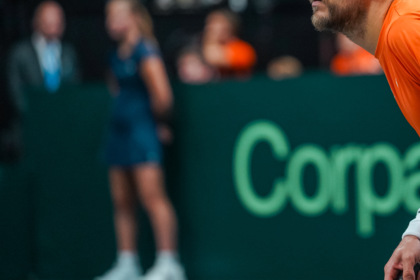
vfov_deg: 4.3
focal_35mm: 316
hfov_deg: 6.5
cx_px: 362
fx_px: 3686
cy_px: 58
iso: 2000
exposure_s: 1/800
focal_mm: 180
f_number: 2.8
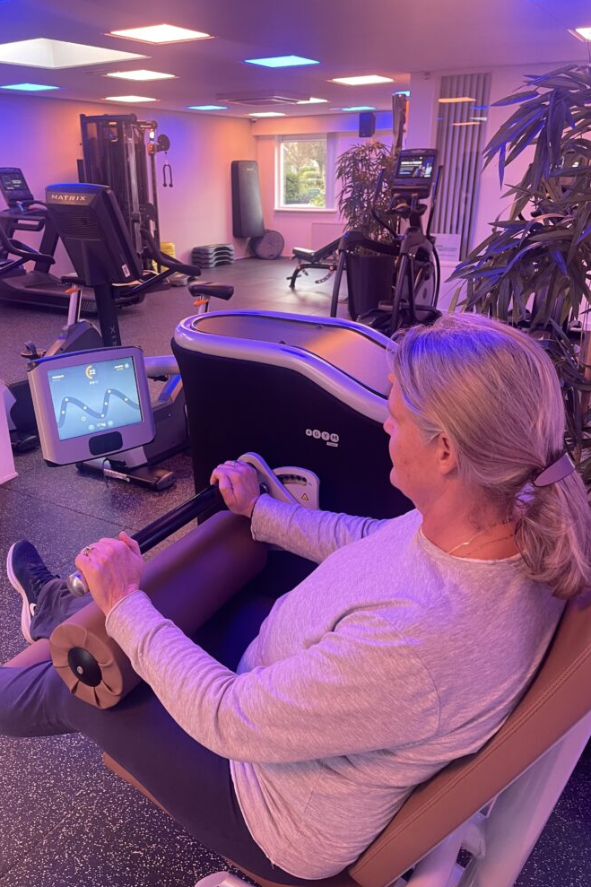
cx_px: 262
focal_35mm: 28
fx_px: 690
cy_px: 457
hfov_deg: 46.3
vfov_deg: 65.5
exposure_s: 1/60
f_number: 1.6
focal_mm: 5.1
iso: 320
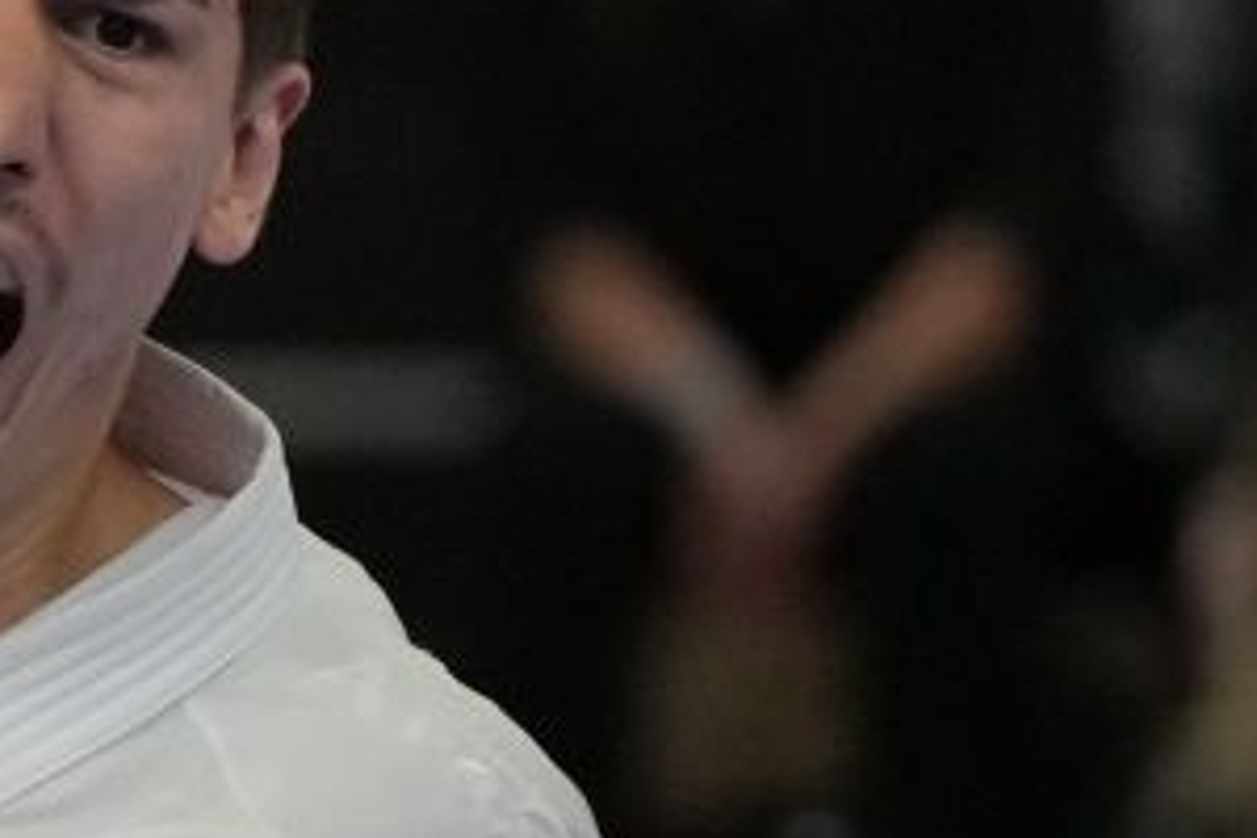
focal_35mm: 1411
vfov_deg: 1.0
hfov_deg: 1.5
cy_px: 784
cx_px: -2334
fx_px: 49264
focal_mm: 157
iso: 1600
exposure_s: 1/1000
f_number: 2.8
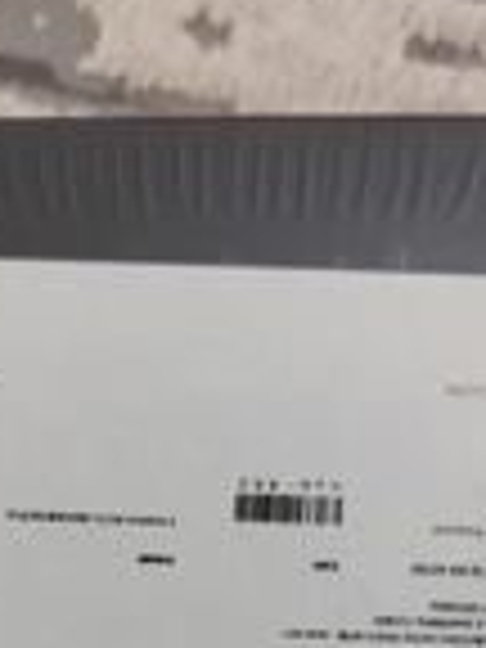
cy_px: 724
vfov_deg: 27.5
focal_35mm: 64
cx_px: 176
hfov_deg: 22.9
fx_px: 1198
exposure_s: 1/50
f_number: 1.65
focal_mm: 6.19
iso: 1000
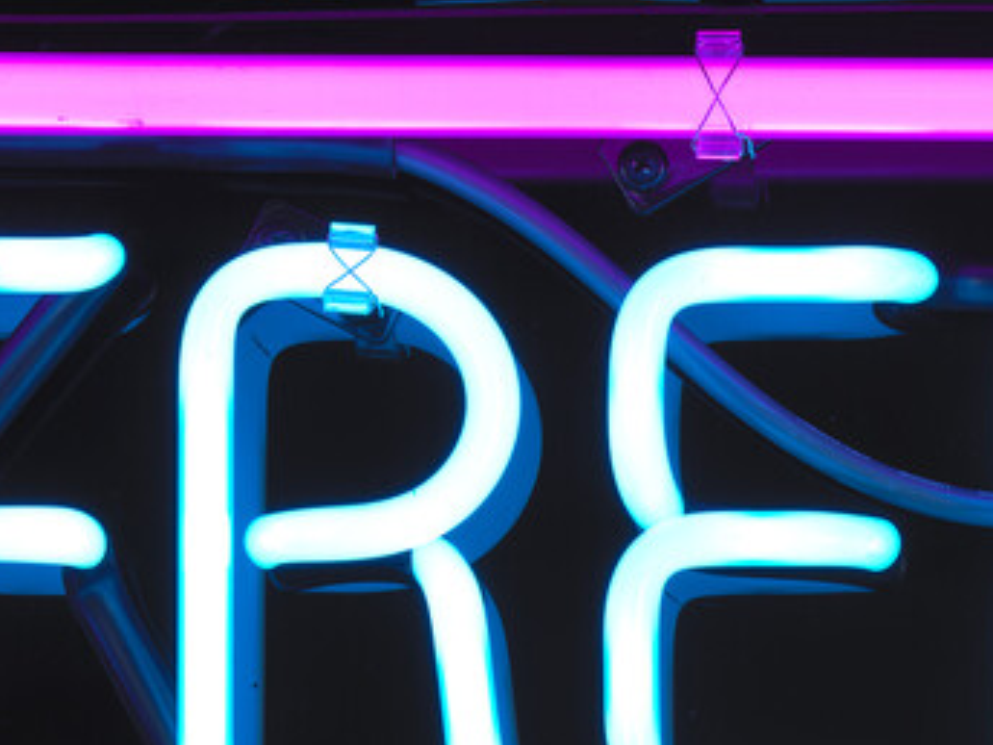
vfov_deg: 3.2
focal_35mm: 459
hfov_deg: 4.3
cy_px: 1380
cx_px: 1282
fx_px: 13167
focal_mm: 120
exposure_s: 1/8
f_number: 13
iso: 64
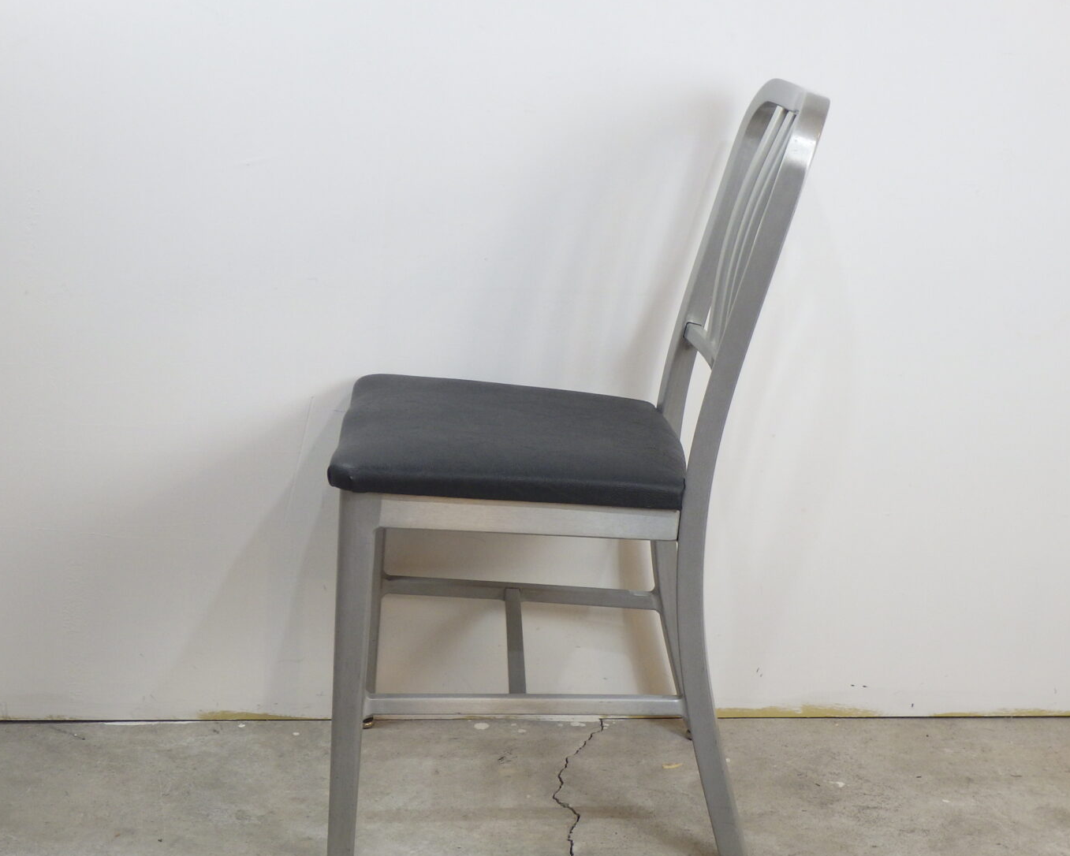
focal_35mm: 58
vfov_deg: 26.2
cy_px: 450
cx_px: 587
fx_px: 1837
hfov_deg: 32.5
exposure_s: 1/13
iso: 125
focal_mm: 7.5
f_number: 4.2
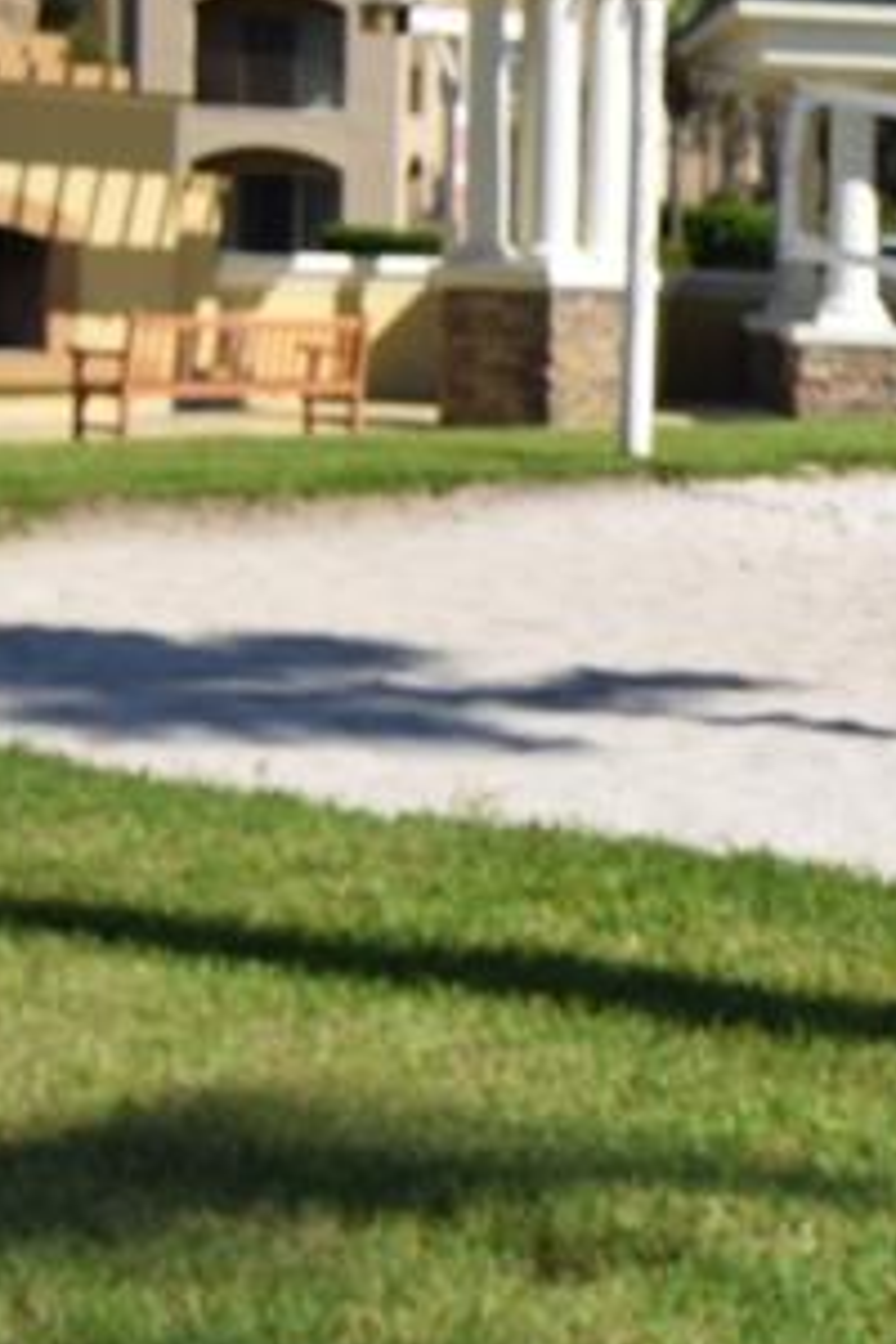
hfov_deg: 13.7
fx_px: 3434
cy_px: 493
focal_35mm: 92
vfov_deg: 22.1
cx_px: 1456
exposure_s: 1/200
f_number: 11
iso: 100
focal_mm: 18
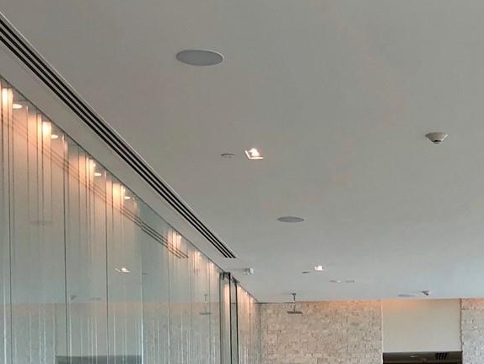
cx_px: 390
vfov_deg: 17.8
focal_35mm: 78
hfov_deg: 24.6
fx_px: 1091
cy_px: 459
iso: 25
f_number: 1.8
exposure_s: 1/120
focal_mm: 4
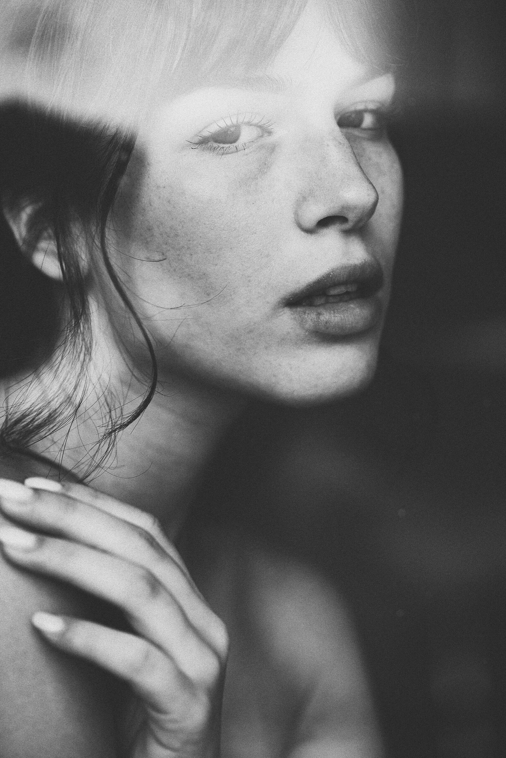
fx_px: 2212
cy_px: 379
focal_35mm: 105
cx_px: 253
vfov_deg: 19.4
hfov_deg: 13.1
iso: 250
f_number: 4.5
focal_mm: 105
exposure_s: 1/320
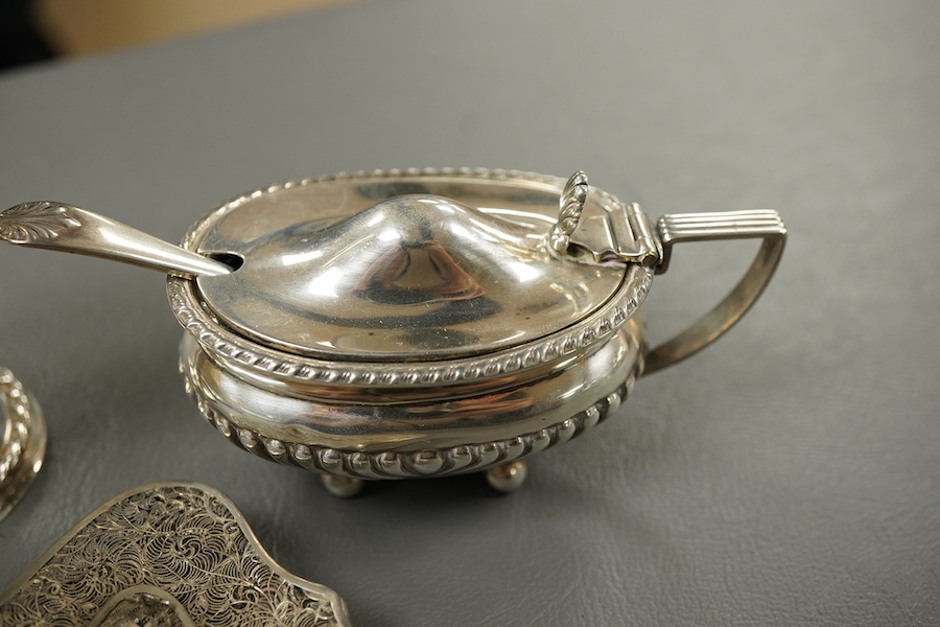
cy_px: 314
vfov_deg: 29.9
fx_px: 1175
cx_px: 470
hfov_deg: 43.6
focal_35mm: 45
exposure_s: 1/125
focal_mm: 30
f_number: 8
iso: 1250
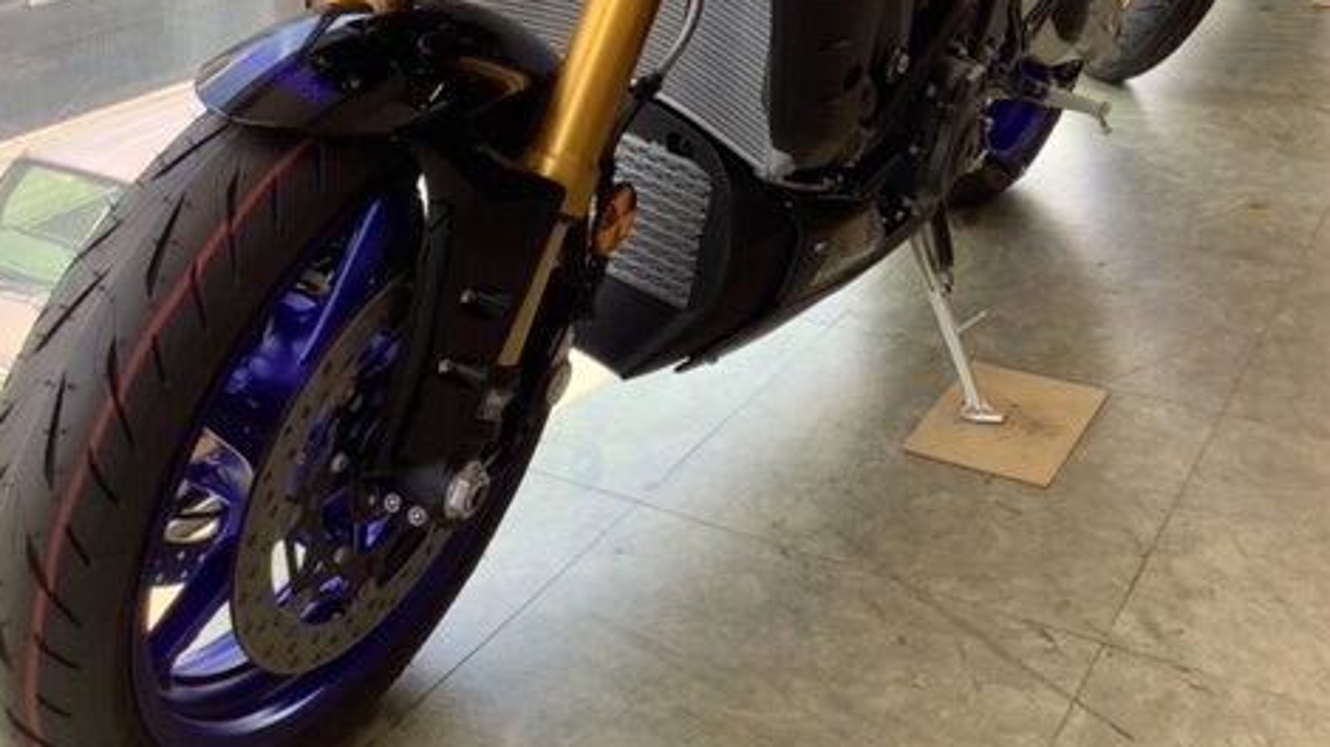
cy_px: -34
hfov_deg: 44.6
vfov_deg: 24.5
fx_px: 1622
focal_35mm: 46
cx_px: 659
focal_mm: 3.3
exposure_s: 1/120
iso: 32
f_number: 2.4
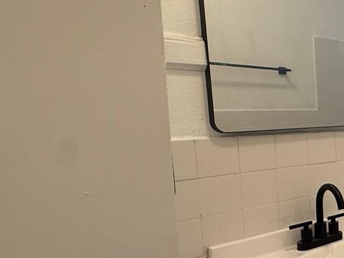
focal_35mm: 40
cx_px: 481
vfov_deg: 35.9
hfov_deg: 31.4
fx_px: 398
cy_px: 146
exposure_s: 1/120
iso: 200
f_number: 2.2
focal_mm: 2.22
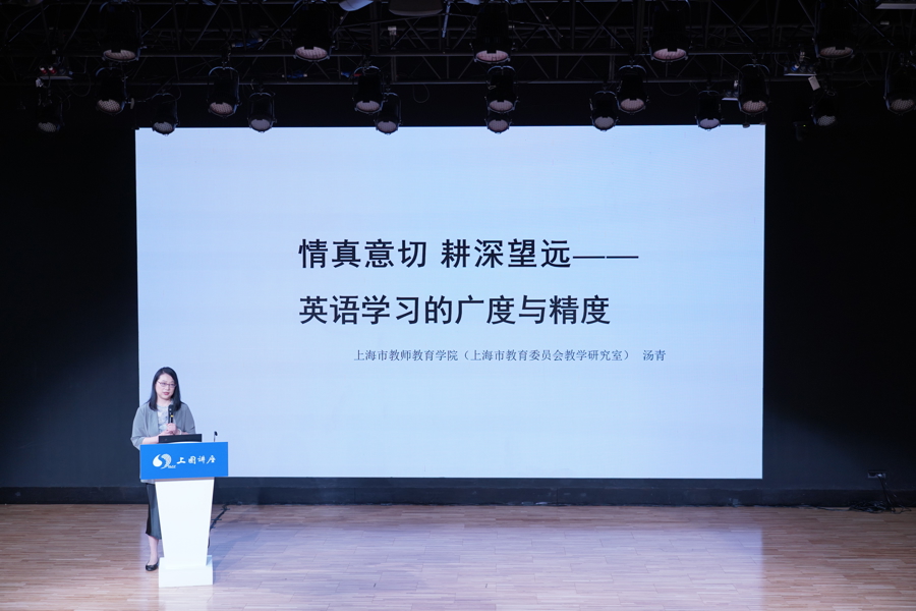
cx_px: 458
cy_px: 306
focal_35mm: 49
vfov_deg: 27.5
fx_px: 1247
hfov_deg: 40.3
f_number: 4
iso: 500
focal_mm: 49
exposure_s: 1/60
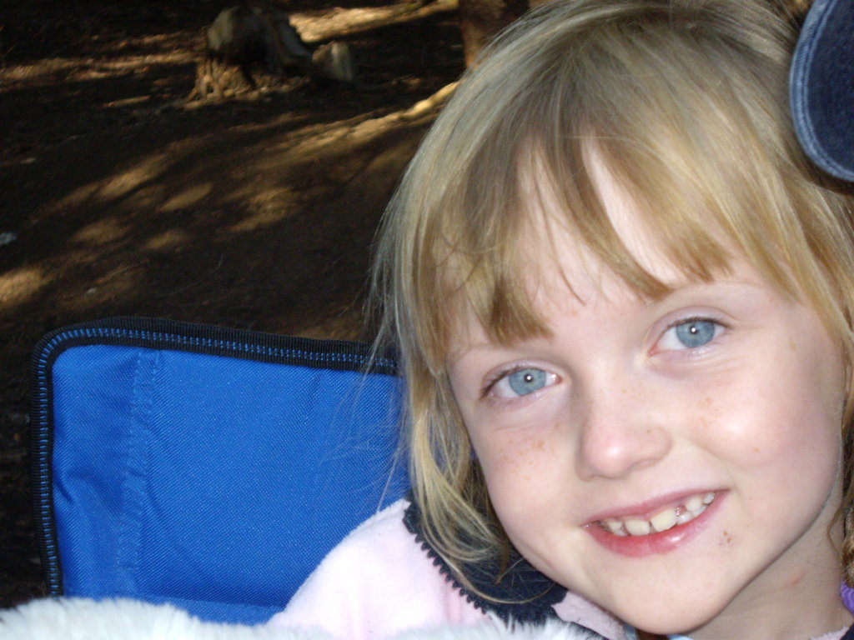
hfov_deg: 20.9
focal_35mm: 94
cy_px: 320
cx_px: 427
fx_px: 2319
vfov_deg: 15.7
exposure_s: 1/100
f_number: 4.6
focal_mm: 15.3
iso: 200
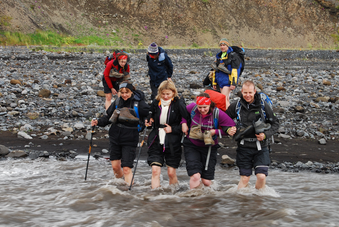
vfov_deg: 14.2
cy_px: 118
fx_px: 911
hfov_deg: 21.1
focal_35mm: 97
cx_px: 168
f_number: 8
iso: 200
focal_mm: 55
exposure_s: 1/60
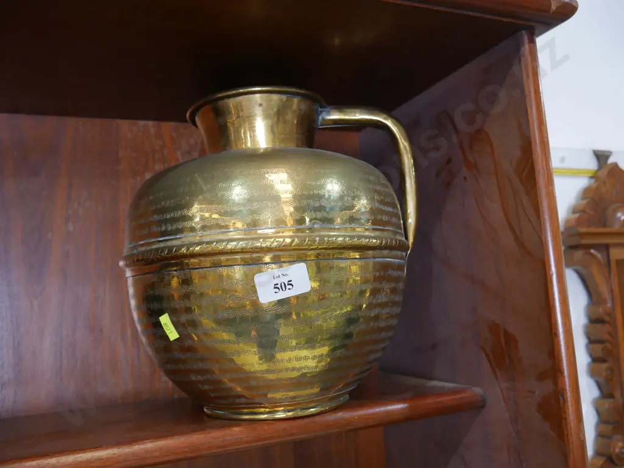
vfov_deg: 44.2
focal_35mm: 32
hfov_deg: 56.8
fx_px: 577
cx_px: 312
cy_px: 234
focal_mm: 16
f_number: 3.6
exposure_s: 1/60
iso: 640
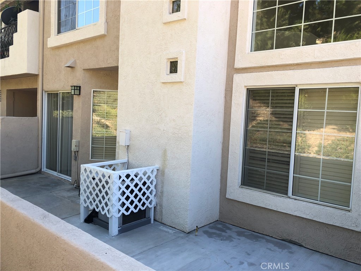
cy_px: 136
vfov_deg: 49.7
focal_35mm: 28
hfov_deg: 63.4
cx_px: 180
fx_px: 292
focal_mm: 3.99
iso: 20
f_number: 1.8
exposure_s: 1/273
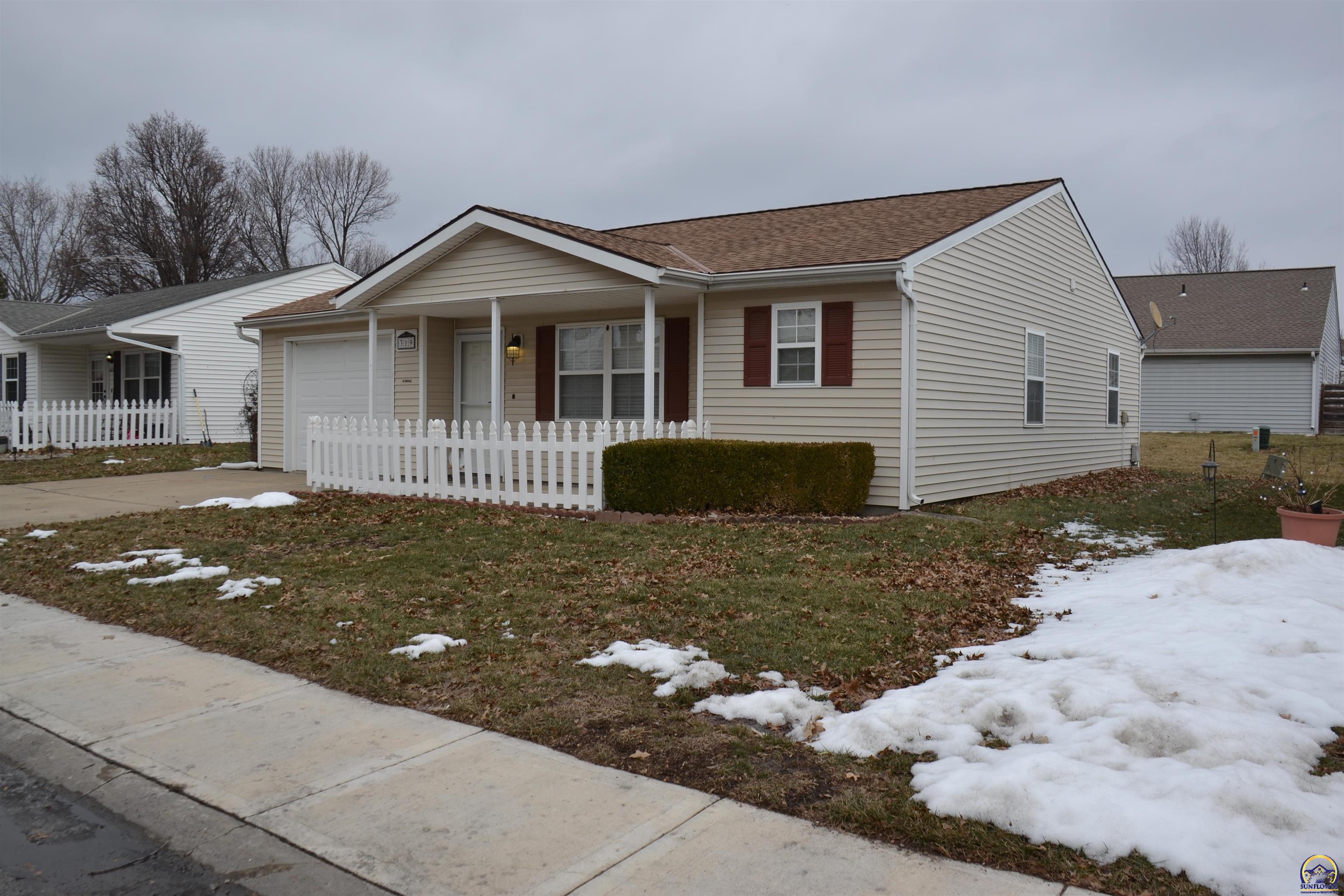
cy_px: 448
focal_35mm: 27
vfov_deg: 47.9
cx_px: 672
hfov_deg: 67.4
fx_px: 1008
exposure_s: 1/250
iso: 100
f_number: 8
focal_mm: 18
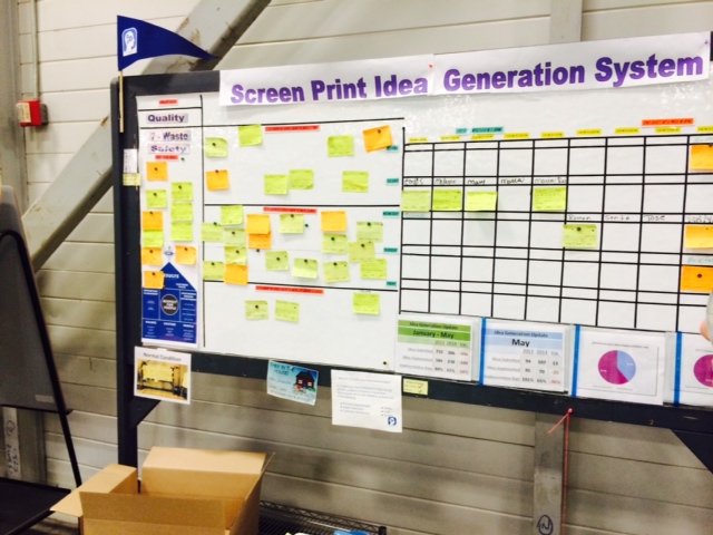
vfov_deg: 46.8
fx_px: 618
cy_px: 268
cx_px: 356
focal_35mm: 30
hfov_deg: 60.0
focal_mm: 4.12
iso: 100
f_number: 2.2
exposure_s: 1/30
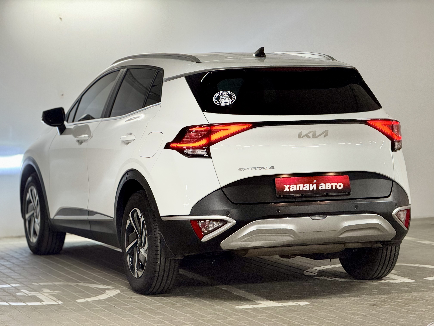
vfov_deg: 12.3
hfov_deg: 16.4
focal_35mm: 120
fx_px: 1505
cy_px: 163
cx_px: 217
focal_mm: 15.66
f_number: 2.8
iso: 250
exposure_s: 1/60
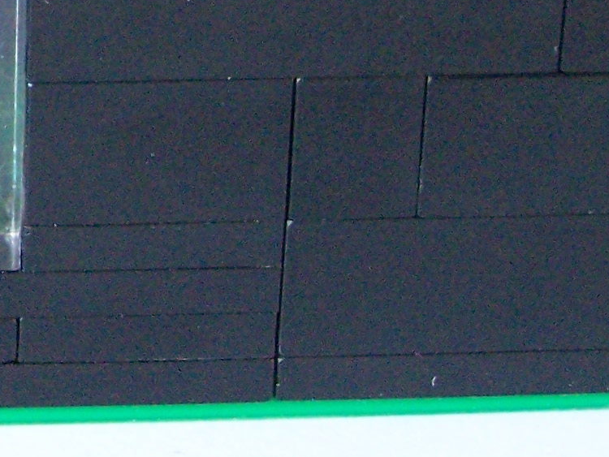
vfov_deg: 6.4
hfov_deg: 8.4
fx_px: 4048
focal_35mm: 230
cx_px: -364
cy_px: -163
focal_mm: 11.1
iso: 400
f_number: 3.2
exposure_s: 1/30
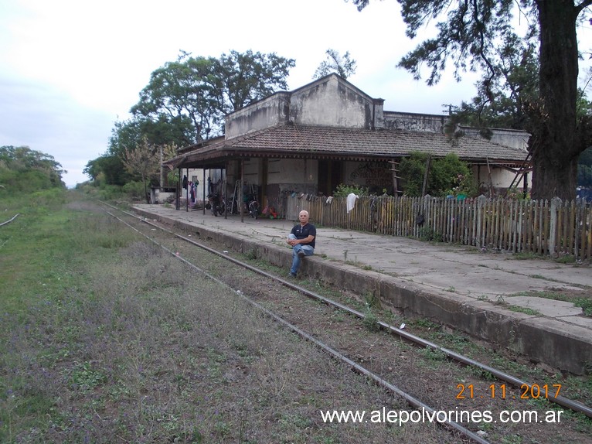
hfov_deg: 49.0
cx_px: 296
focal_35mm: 38
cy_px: 222
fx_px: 650
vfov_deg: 37.7
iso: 110
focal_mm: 5.3
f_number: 3.1
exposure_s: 1/30
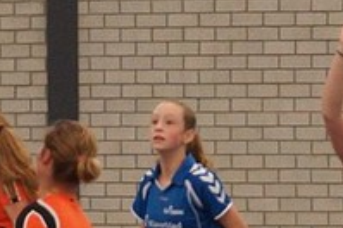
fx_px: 2574
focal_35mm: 271
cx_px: 124
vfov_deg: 5.1
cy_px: 74
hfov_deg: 7.6
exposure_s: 1/160
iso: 1000
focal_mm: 35
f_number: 3.5
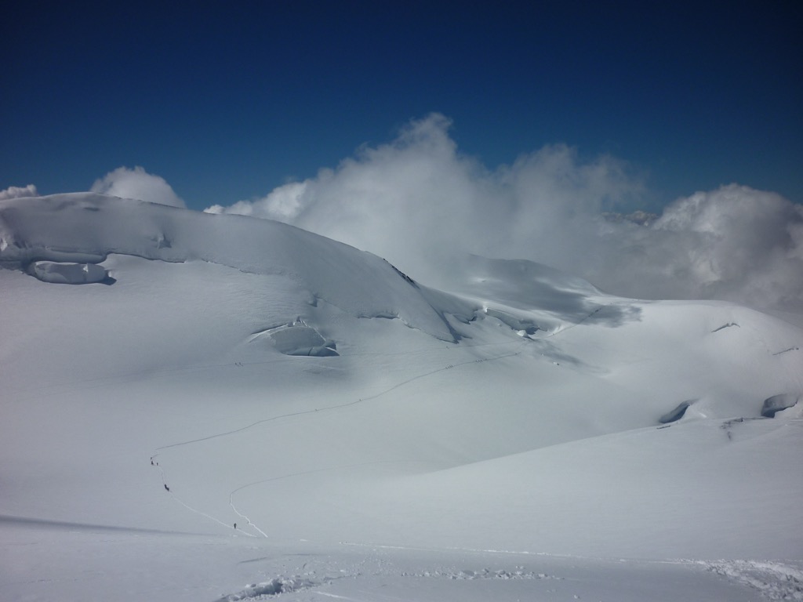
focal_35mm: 33
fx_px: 766
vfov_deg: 42.9
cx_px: 402
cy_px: 301
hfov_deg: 55.4
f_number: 8
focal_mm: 5.5
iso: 80
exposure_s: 1/1000
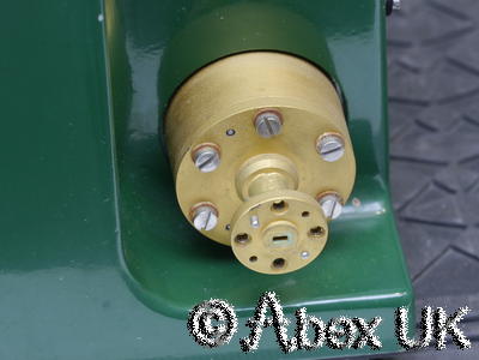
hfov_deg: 7.1
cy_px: 180
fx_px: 3875
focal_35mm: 280
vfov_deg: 5.3
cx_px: 240
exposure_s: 1/5
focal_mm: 140
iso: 400
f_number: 11
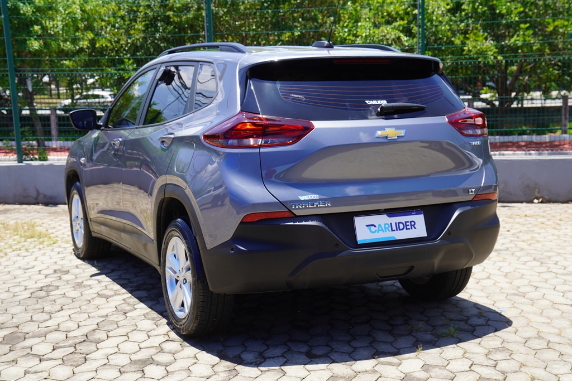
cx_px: 286
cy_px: 190
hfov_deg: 40.0
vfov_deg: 27.3
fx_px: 787
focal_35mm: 50
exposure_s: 1/320
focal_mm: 33
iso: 100
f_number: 5
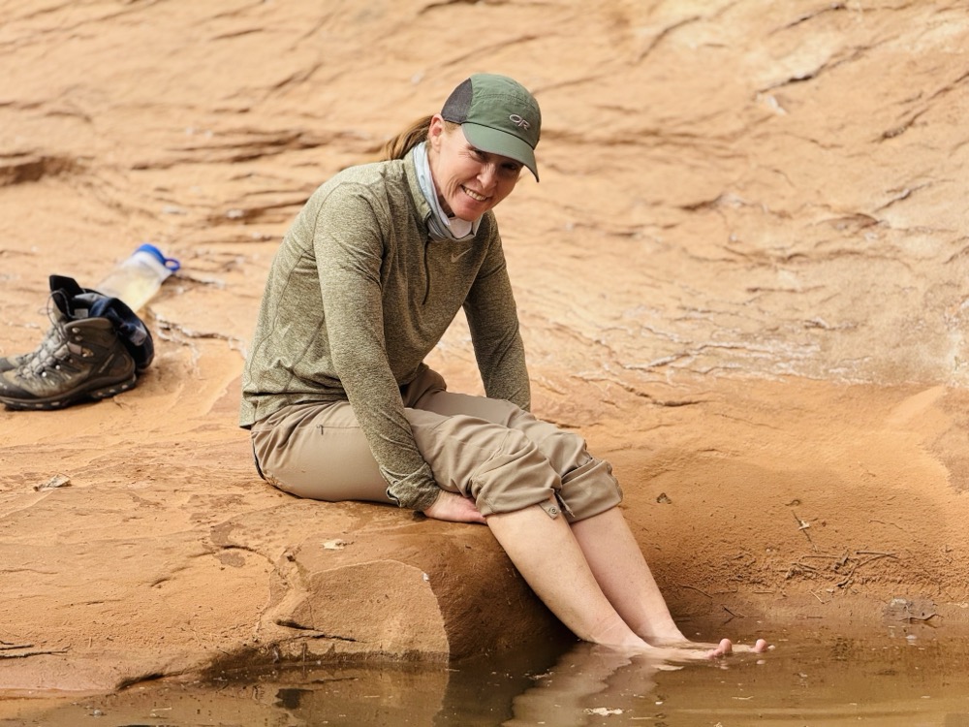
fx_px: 3359
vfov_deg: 12.3
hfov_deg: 16.4
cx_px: 484
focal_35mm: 120
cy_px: 364
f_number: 2.8
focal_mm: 15.66
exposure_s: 1/1342
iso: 50
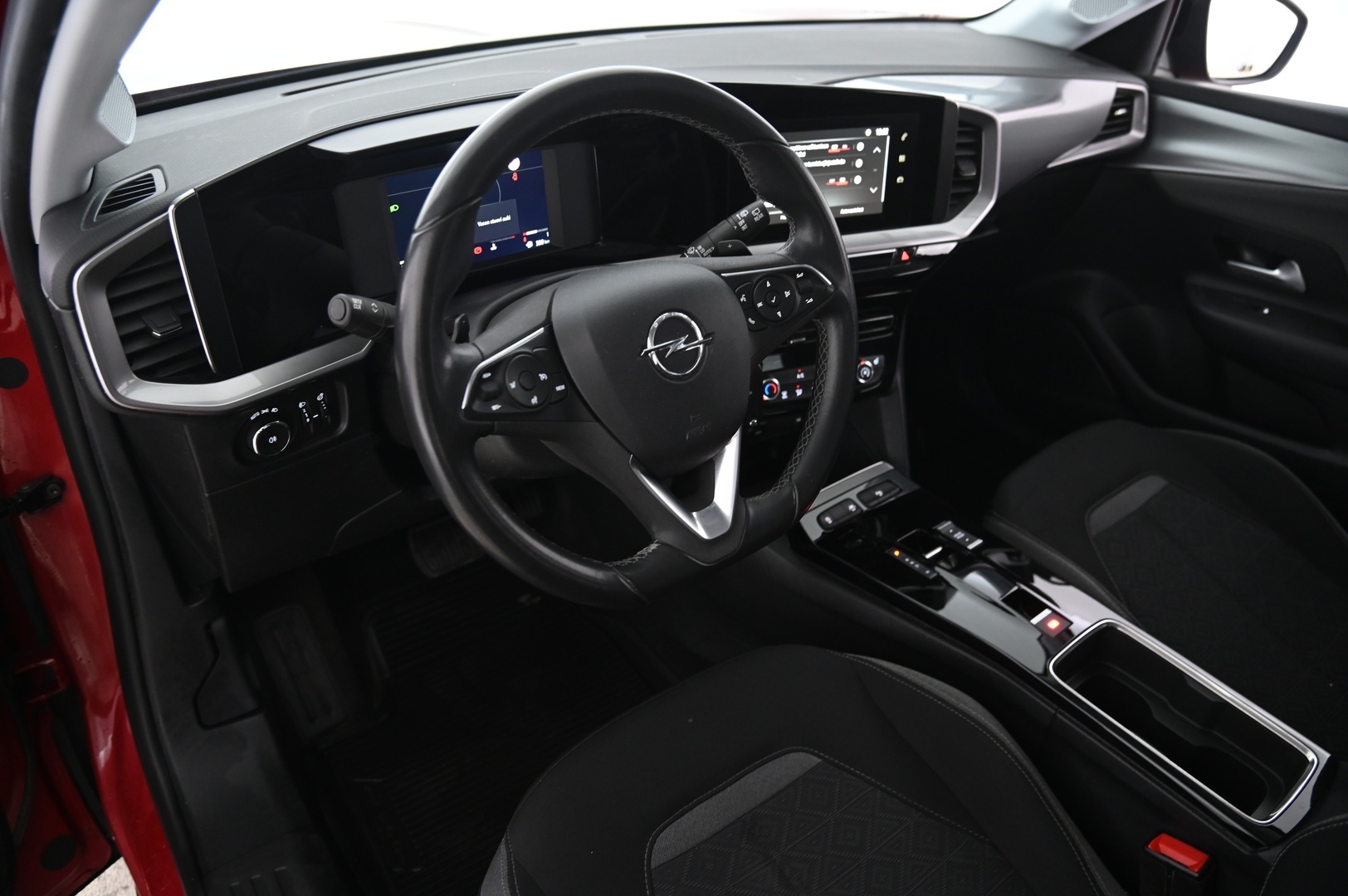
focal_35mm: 24
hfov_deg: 73.8
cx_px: 674
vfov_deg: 53.1
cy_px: 448
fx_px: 898
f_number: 4
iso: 2000
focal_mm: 24
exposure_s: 1/15
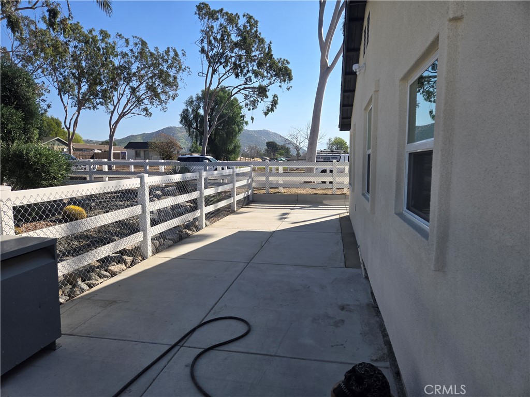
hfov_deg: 73.9
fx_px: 352
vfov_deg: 58.9
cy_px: 198
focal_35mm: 23
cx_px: 265
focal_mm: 5.4
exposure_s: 1/1614
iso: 25
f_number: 1.8
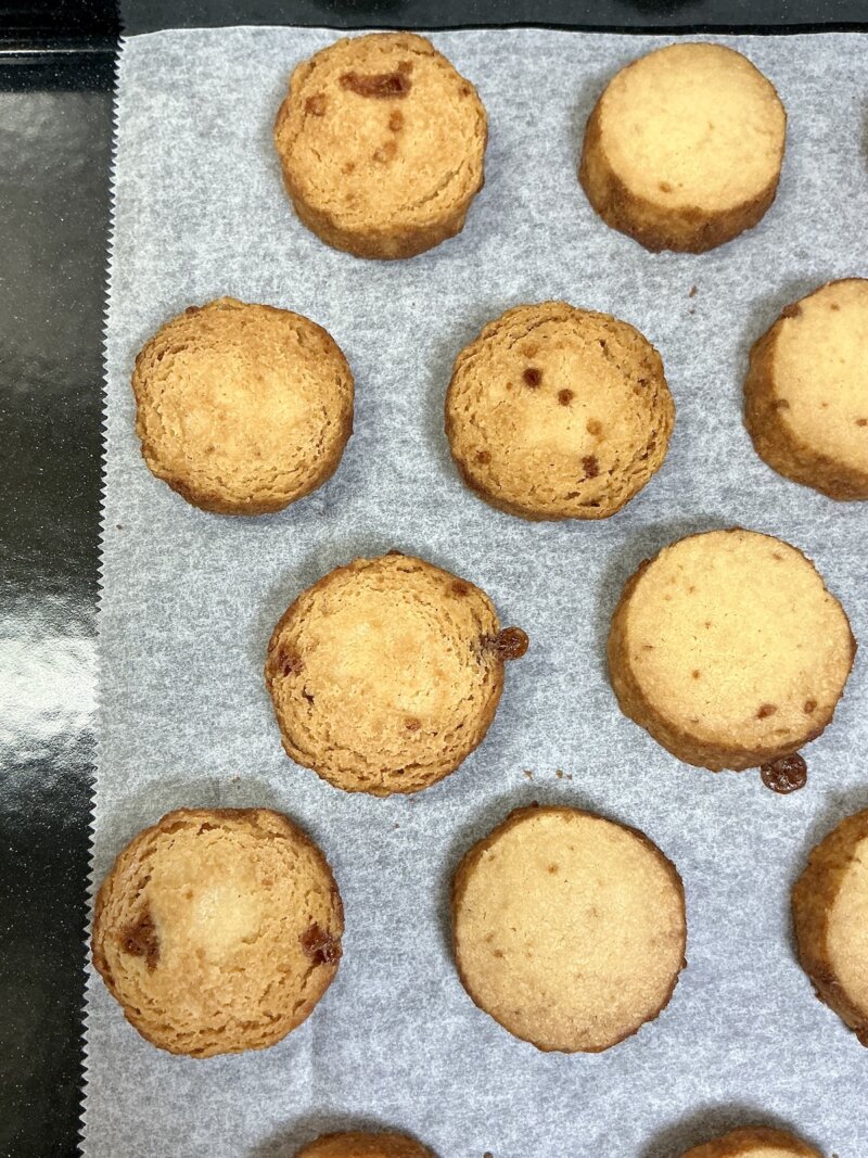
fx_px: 936
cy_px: 579
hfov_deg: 49.7
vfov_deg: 63.4
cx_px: 434
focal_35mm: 28
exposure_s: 1/60
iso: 100
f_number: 1.8
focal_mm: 3
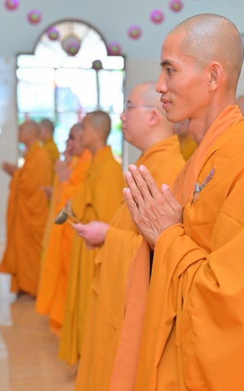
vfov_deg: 26.5
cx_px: 142
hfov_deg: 16.7
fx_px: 829
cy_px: 213
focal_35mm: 78
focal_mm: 62
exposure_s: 1/125
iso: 800
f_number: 3.5
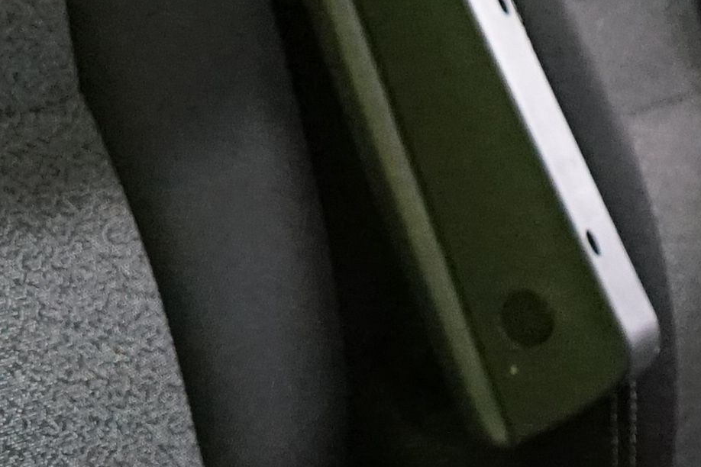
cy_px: 459
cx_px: 348
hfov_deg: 11.2
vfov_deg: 7.5
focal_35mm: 183
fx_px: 3563
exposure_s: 1/80
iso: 6400
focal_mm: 28
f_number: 3.5
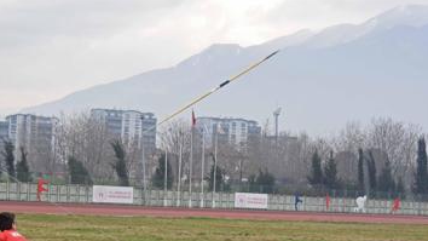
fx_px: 953
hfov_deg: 25.3
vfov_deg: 14.3
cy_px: 210
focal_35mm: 84
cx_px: 180
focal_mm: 36
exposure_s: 1/1000
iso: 800
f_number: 4.2
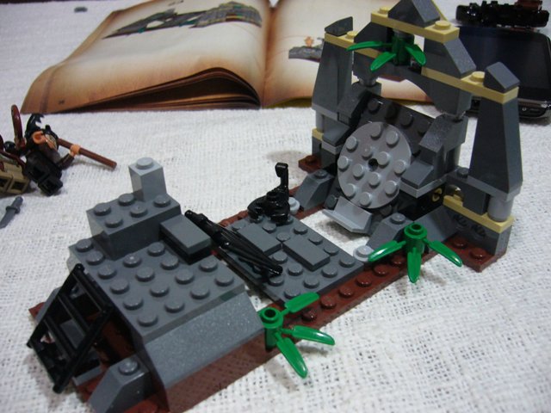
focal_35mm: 35
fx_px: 557
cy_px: 206
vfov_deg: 40.7
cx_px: 276
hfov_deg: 52.6
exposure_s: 1/8
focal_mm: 5.8
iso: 200
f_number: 2.8
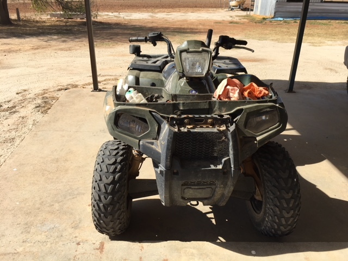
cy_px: 130
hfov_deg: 61.7
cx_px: 174
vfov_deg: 48.2
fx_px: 292
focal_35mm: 29
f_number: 2.2
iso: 25
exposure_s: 1/1068
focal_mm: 4.15
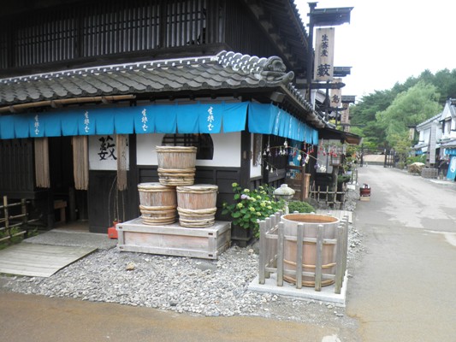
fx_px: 343
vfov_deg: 53.1
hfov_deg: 67.3
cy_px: 171
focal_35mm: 26
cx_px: 228
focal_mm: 4.7
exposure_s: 1/100
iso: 64
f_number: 2.8
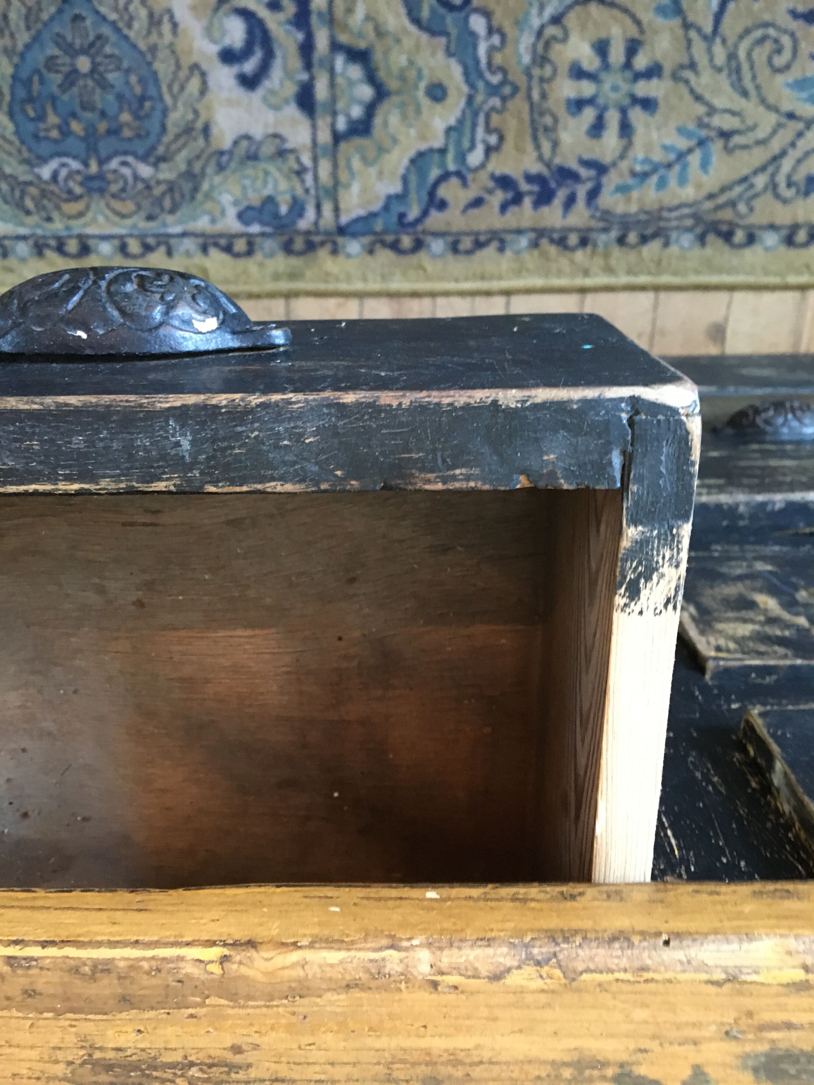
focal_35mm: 29
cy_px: 542
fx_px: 909
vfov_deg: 61.7
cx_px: 407
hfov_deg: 48.2
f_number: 2.2
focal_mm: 4.15
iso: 250
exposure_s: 1/17
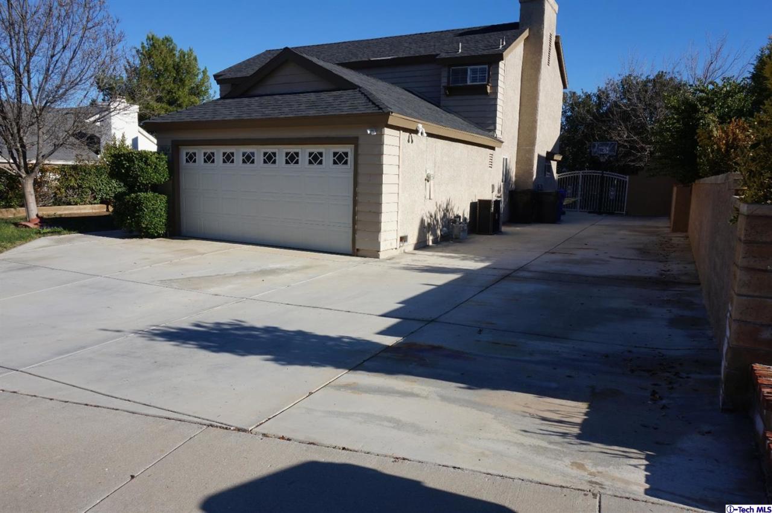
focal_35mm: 24
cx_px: 386
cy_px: 256
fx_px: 514
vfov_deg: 53.0
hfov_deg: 73.8
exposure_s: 1/100
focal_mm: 16
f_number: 14
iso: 100
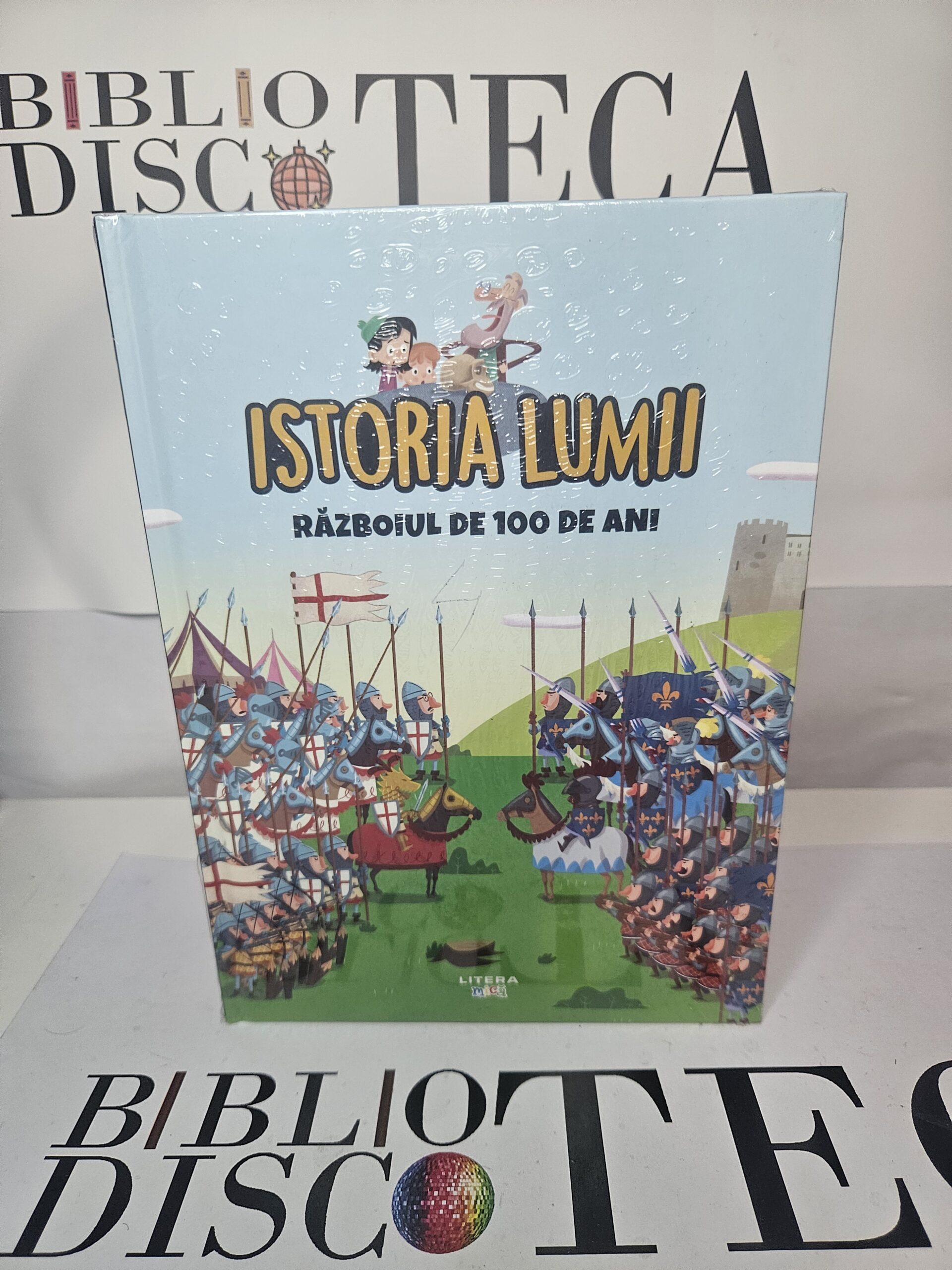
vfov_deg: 73.9
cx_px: 476
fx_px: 843
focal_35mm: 23
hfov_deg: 58.9
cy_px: 635
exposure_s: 1/100
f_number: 1.8
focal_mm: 5.4
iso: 320
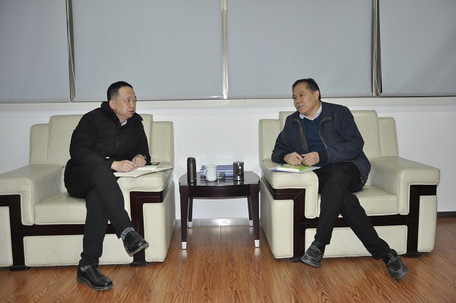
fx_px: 417
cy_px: 152
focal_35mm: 33
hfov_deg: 57.3
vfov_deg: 39.8
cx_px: 228
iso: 800
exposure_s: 1/60
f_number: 4
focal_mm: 22
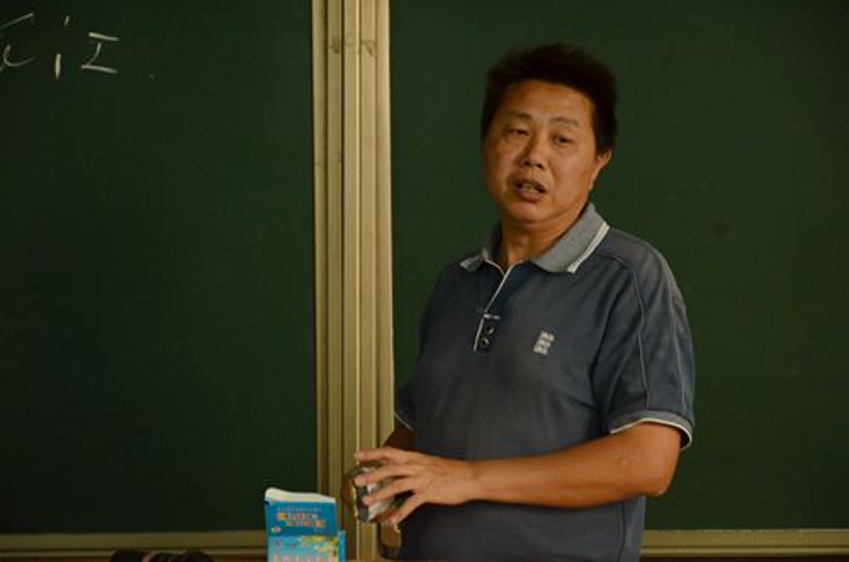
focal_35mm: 138
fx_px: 3247
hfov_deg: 14.9
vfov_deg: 9.9
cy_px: 281
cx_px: 424
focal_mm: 92
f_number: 5.6
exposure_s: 1/80
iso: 2000
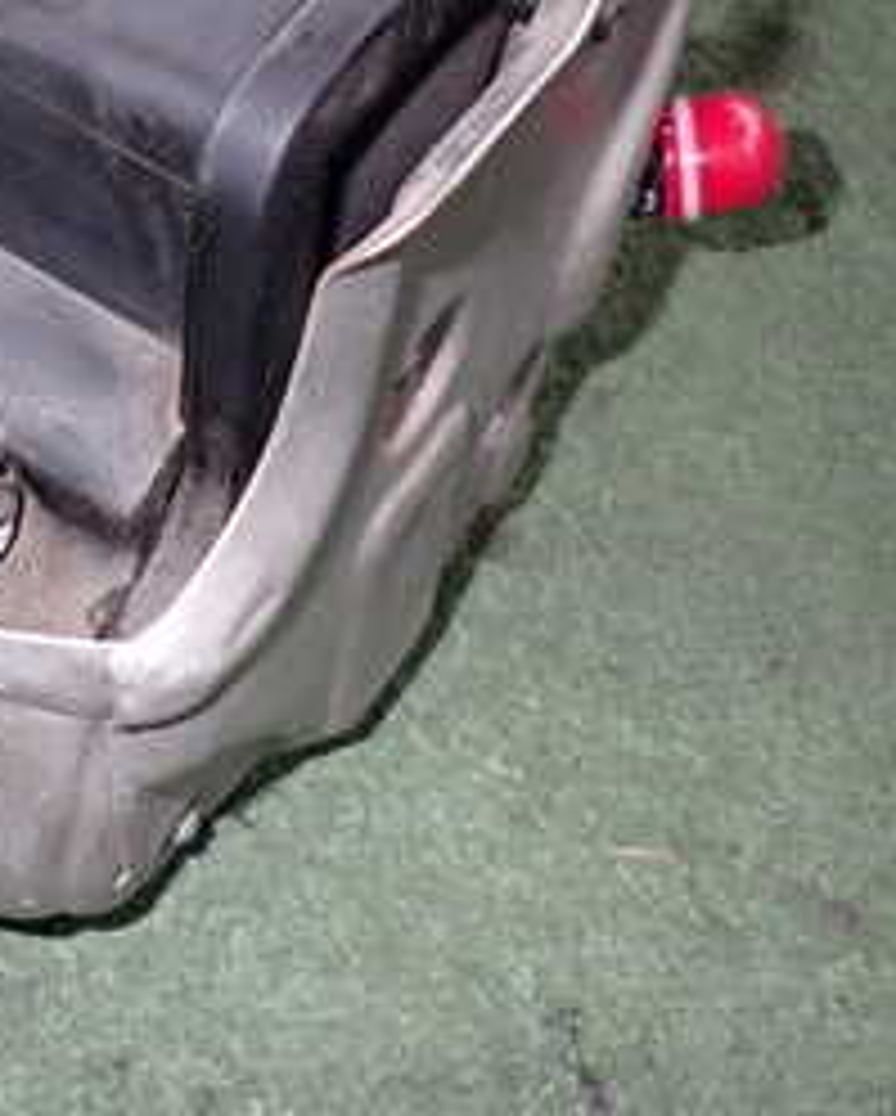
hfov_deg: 24.0
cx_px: -122
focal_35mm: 59
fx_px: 1952
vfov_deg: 31.1
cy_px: 220
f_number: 5.6
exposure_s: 1/30
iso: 200
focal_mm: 4.5
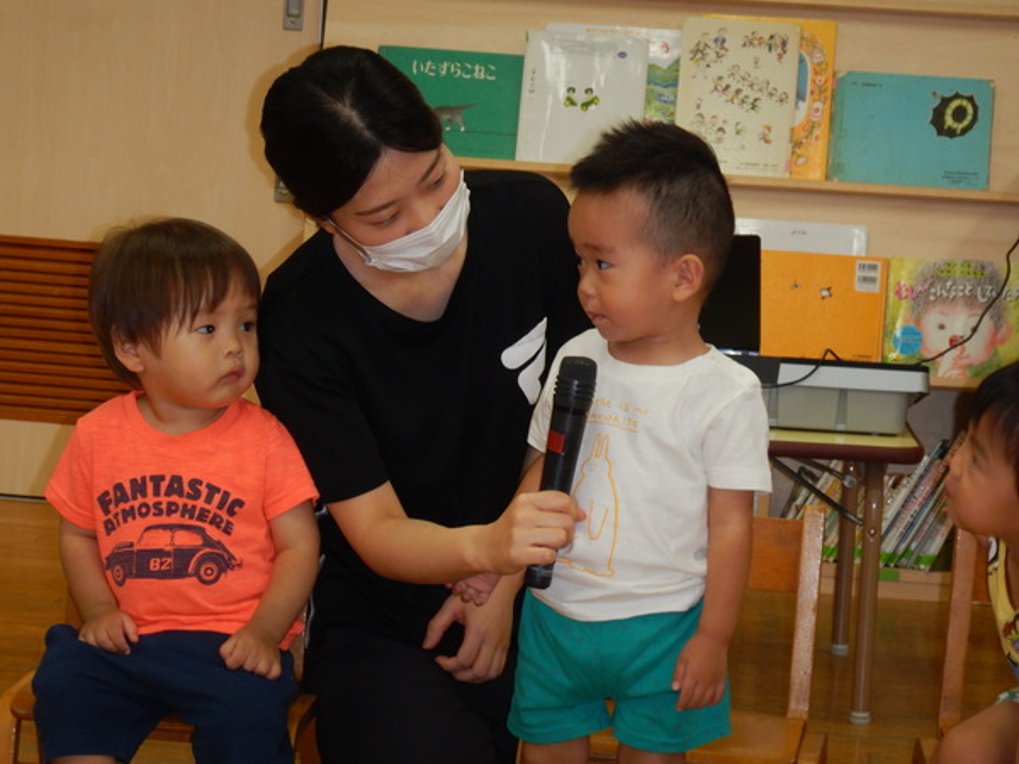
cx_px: 510
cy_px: 382
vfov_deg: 13.5
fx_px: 3238
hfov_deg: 17.9
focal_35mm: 110
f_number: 4.8
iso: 320
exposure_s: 1/60
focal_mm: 19.7
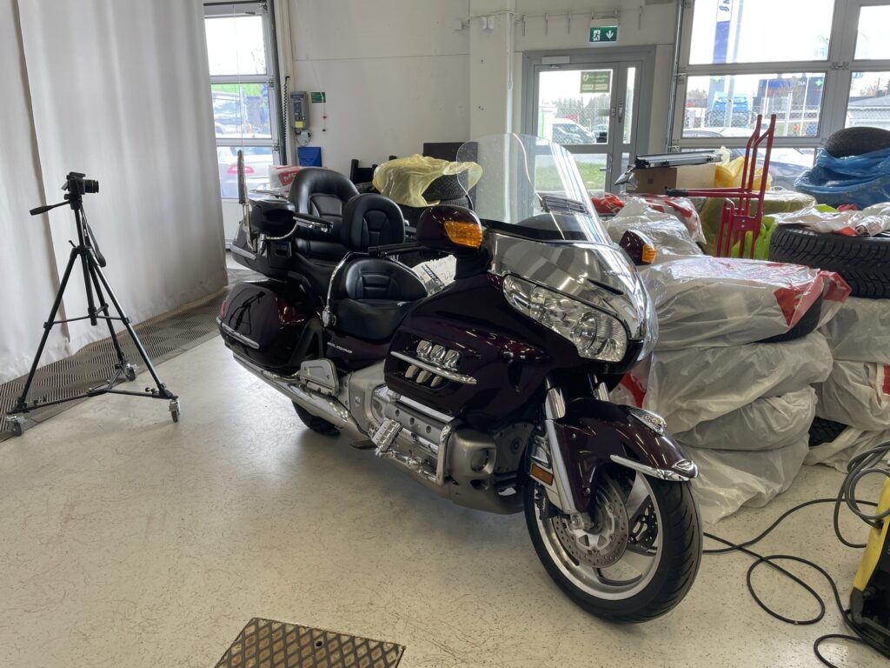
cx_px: 445
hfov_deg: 67.3
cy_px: 334
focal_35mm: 26
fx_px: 668
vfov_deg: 53.1
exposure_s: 1/100
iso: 40
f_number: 1.6
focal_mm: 4.2
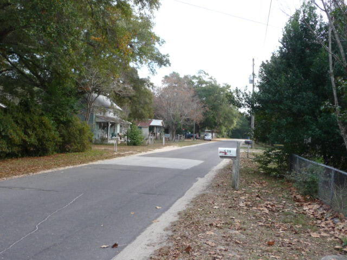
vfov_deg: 39.7
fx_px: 361
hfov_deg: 51.4
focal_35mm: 36
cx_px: 174
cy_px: 130
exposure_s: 1/160
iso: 100
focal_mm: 4.7
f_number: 3.3
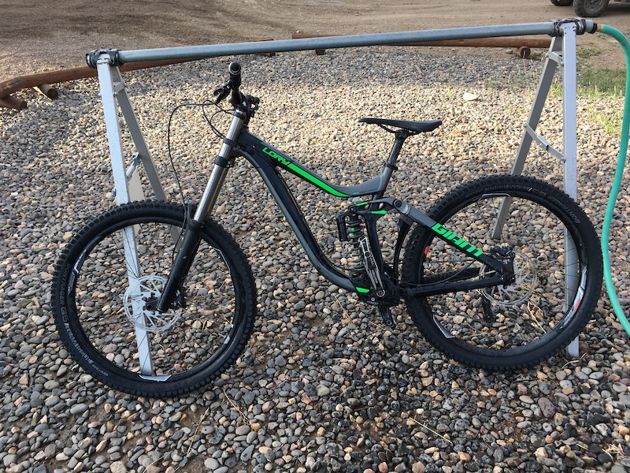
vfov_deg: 48.2
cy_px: 236
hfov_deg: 61.7
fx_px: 528
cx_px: 315
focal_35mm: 29
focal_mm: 4.15
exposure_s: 1/224
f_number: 2.2
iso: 25
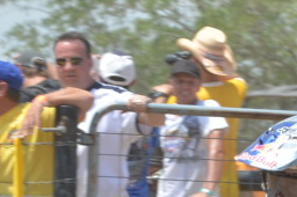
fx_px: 8404
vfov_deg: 1.3
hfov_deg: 2.0
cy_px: 341
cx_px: 354
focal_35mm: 1020
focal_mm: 170
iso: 400
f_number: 10
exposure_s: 1/640
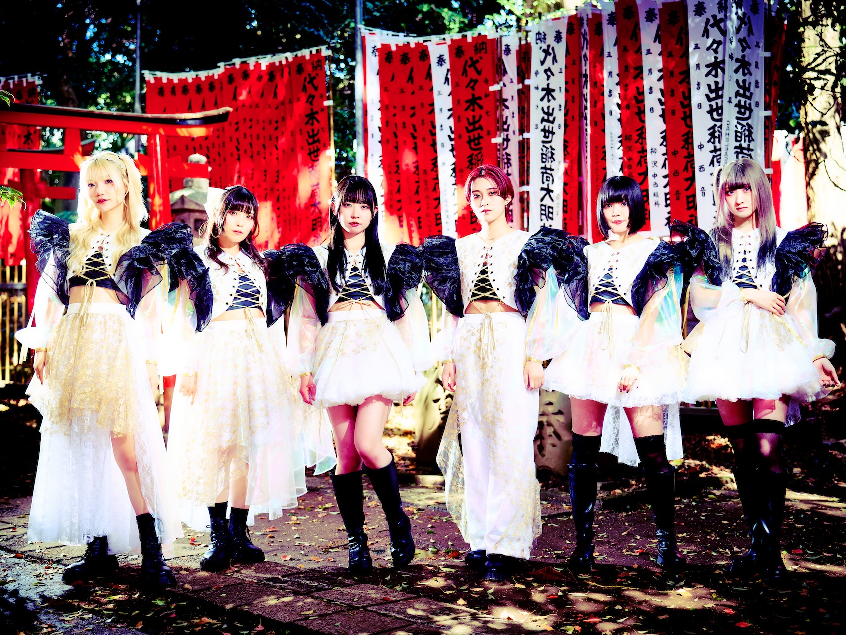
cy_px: 318
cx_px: 414
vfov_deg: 29.1
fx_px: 1222
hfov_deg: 38.2
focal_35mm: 50
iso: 200
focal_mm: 46
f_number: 2.1
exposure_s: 1/180
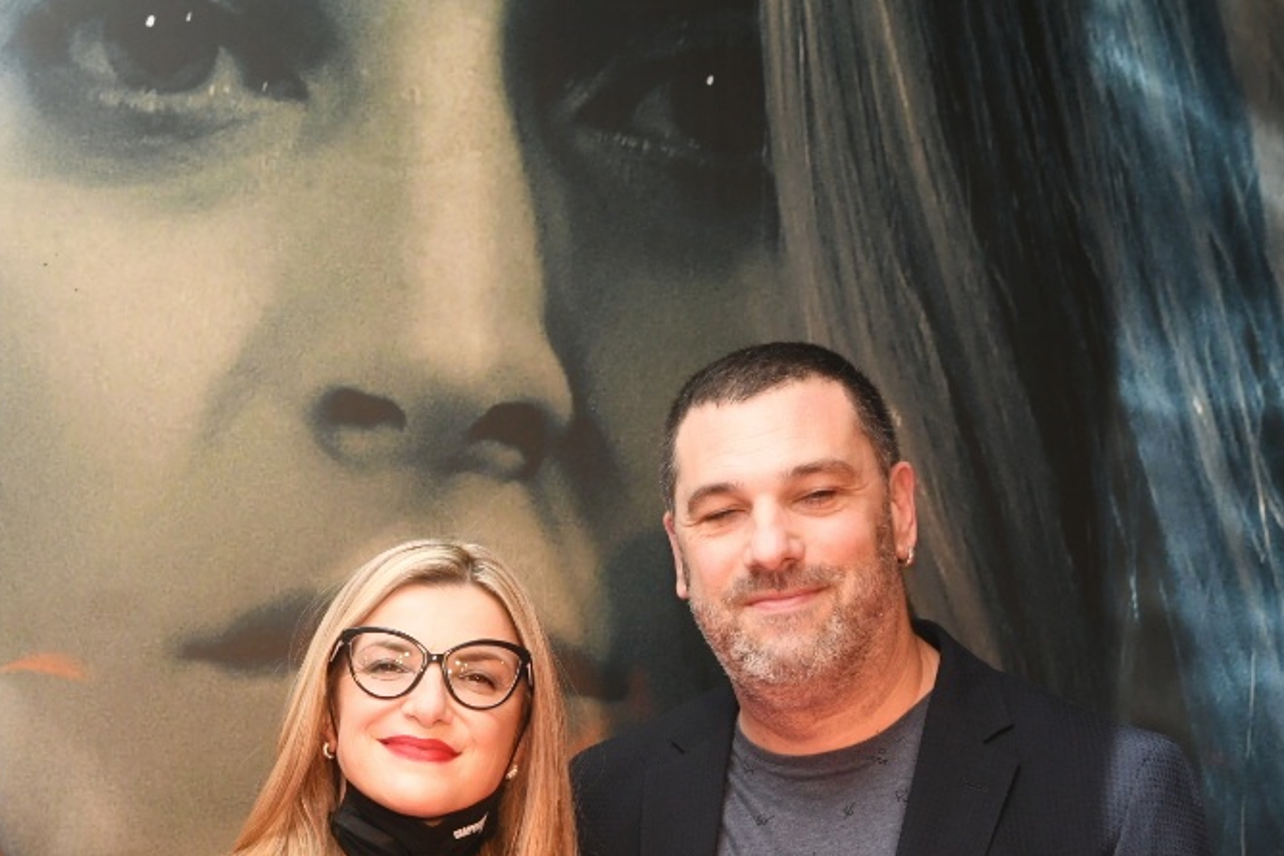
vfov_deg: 13.8
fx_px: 3459
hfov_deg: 21.0
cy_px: 943
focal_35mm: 97
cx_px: 425
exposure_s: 1/250
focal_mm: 40
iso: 1000
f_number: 5
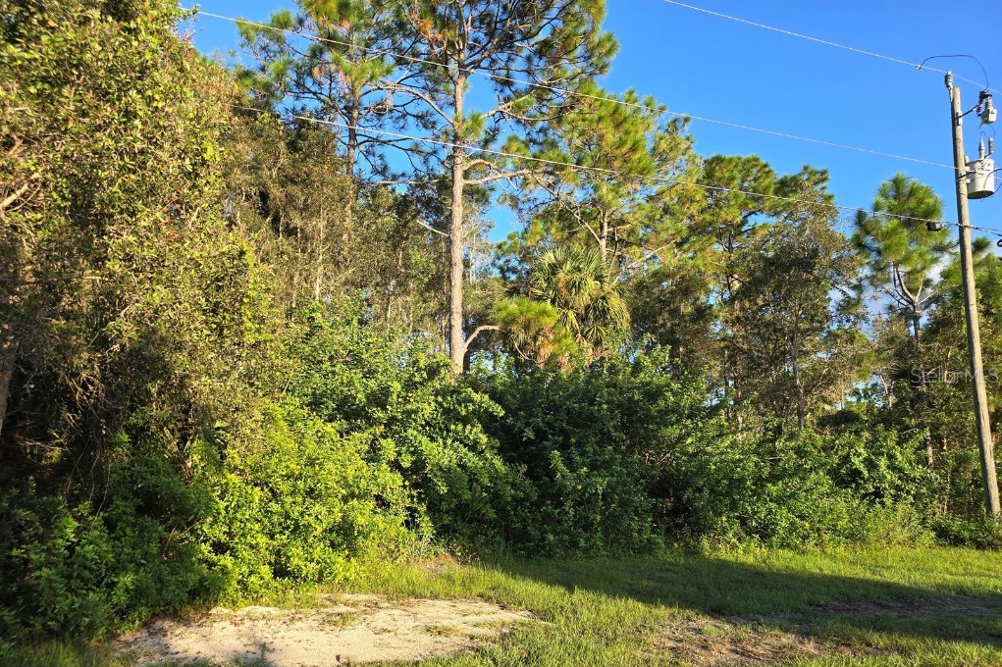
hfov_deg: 73.8
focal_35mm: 24
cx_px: 501
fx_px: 668
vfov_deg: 53.0
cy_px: 375
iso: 12
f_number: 1.7
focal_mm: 6.3
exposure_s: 1/195
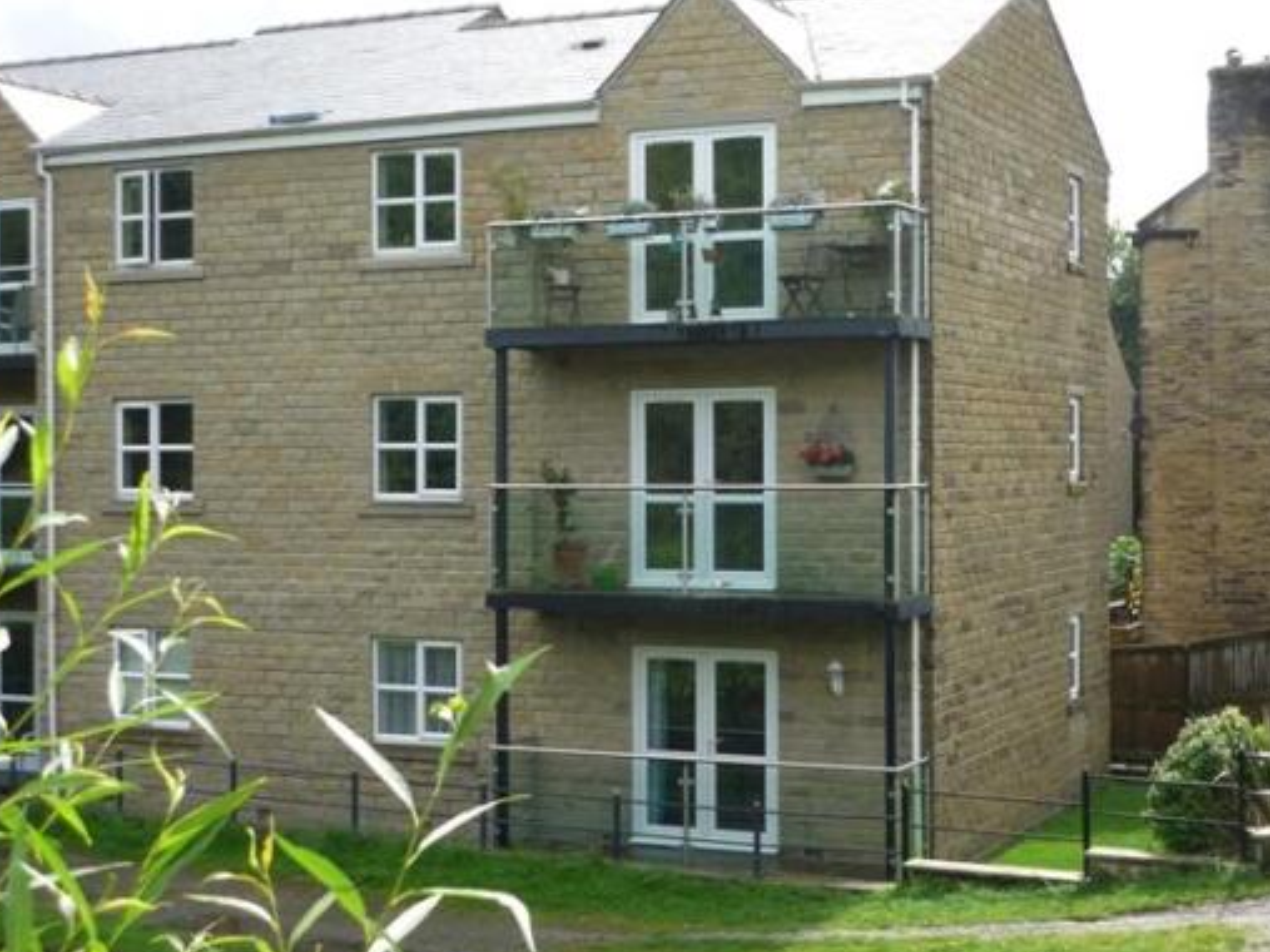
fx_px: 1981
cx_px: 691
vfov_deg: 27.0
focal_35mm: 54
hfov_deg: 35.5
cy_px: 457
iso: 100
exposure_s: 1/320
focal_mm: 7.8
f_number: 3.1
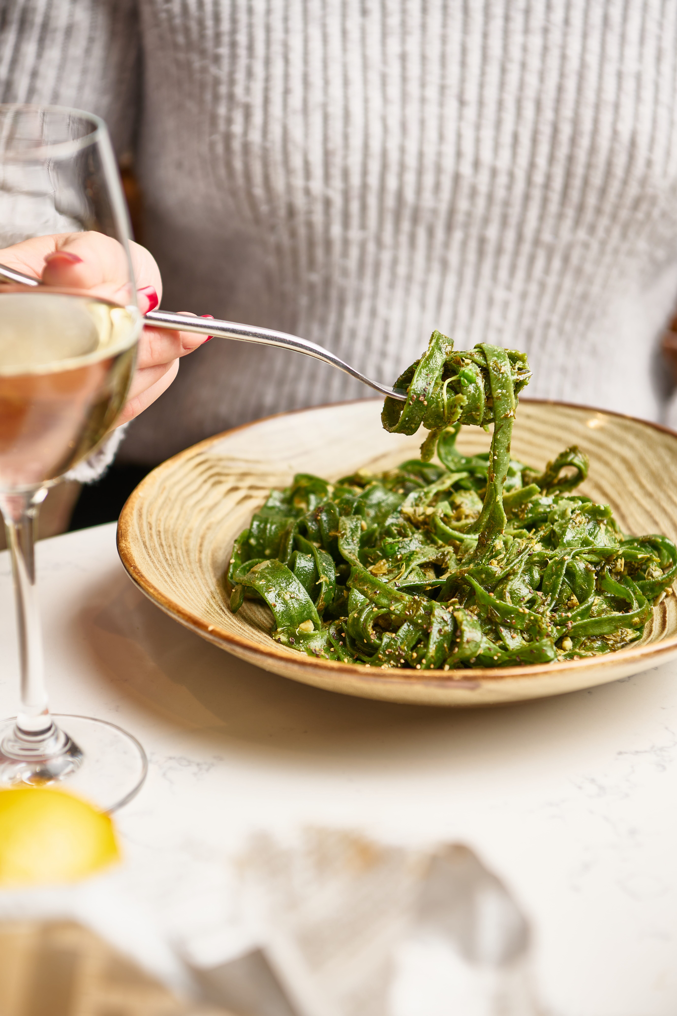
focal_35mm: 70
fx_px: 1974
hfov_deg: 19.5
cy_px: 508
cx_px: 338
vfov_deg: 28.8
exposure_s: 1/200
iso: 64
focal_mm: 70
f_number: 4.5
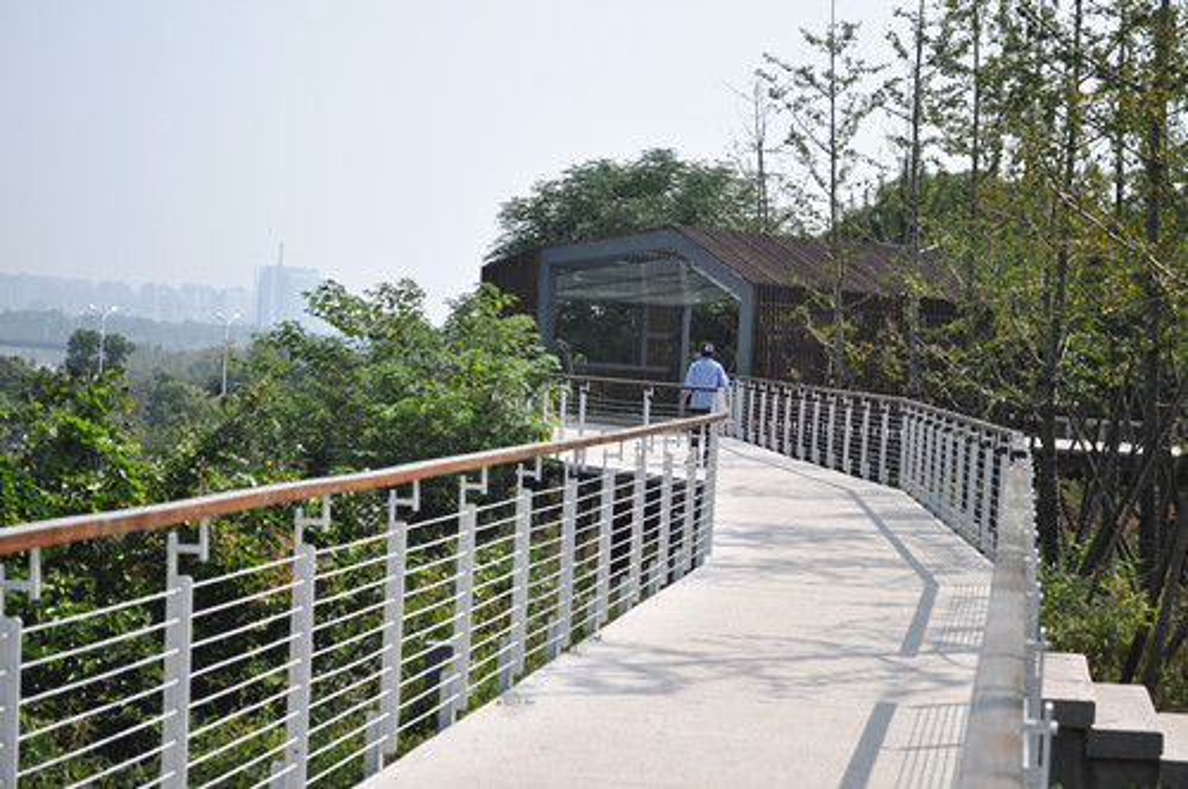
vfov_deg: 16.5
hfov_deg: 24.6
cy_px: 394
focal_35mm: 82
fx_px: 2719
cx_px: 594
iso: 320
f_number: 5.6
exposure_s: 1/1600
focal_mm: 55
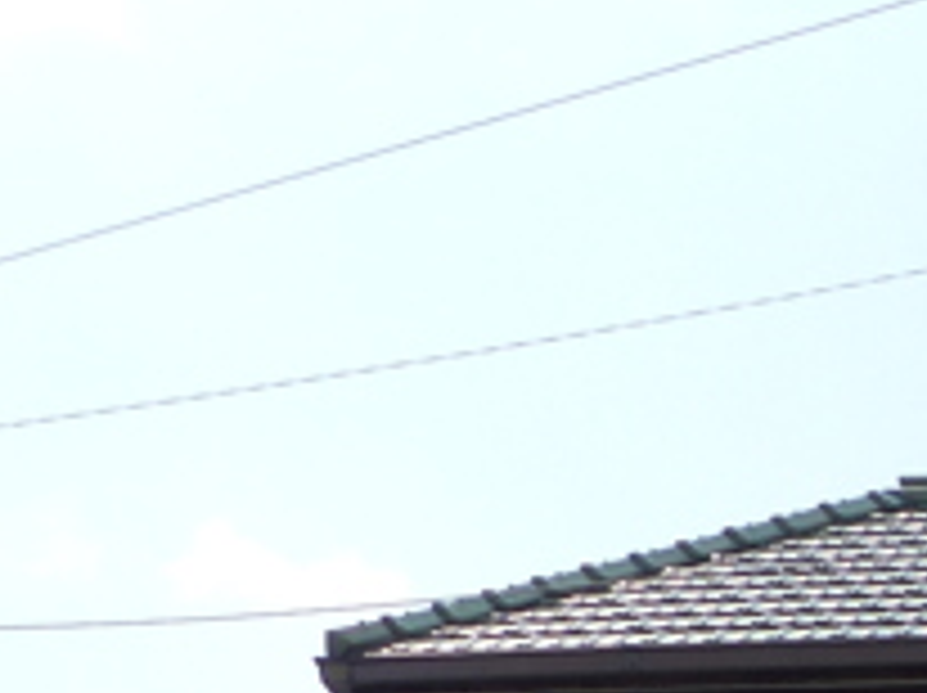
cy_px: 1336
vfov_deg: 7.4
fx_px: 5189
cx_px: 1778
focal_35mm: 194
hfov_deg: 9.6
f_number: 4
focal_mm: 7
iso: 100
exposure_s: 1/1300
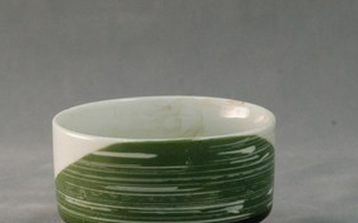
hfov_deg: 8.7
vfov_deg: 5.5
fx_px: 2341
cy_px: 171
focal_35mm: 240
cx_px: 133
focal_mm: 70
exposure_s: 1/20
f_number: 8
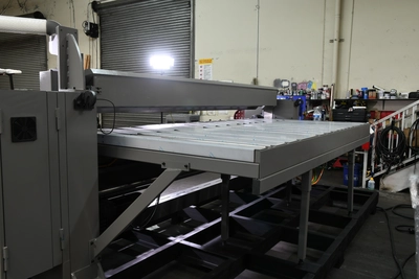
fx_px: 349
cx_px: 210
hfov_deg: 61.9
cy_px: 140
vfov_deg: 43.6
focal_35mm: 30
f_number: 8
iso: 400
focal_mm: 20
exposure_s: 1/8
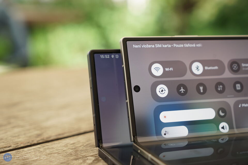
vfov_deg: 19.5
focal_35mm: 70
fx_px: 482
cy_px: 82
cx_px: 124
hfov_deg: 28.8
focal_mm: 70
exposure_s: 1/100
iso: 100
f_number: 5
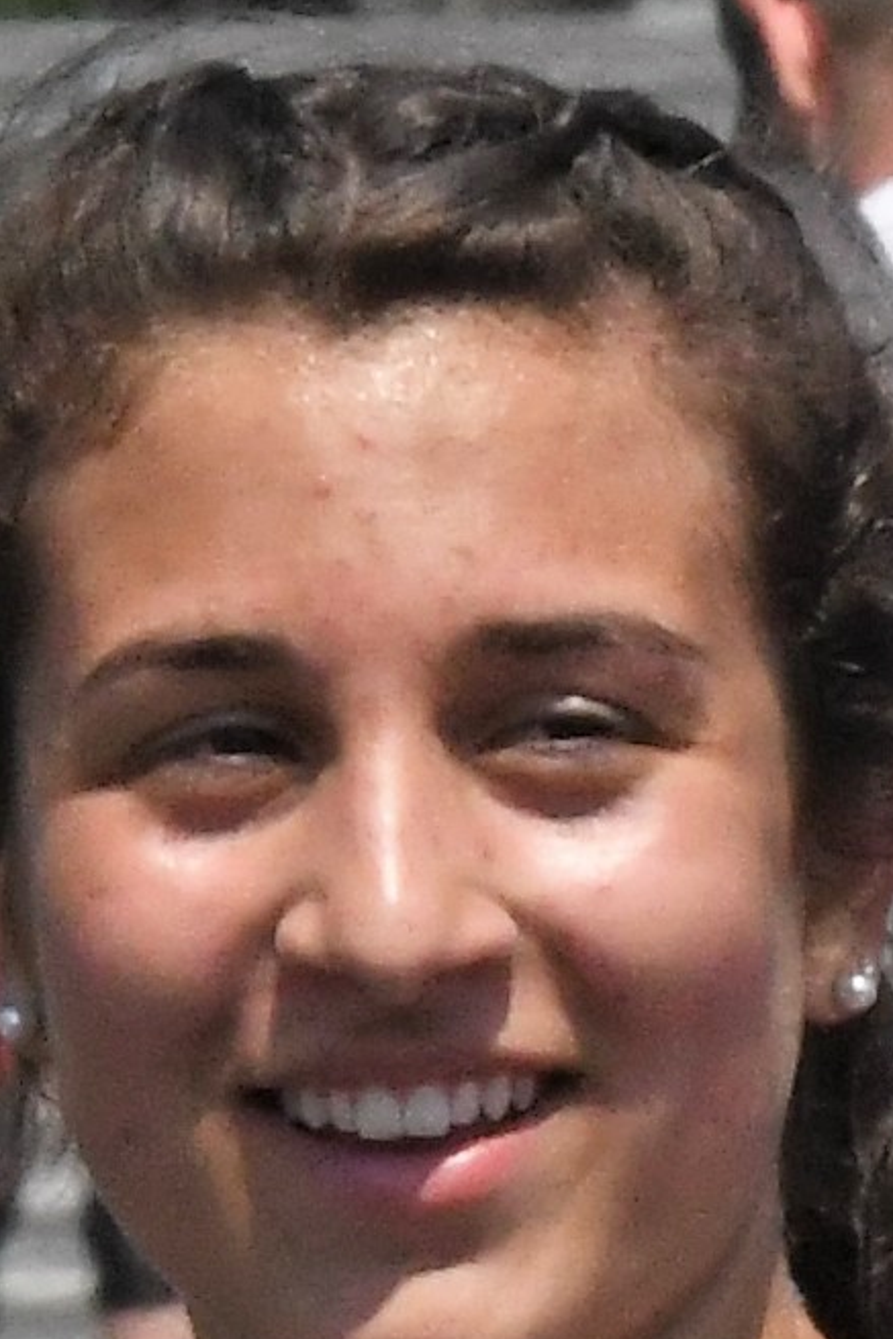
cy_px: 963
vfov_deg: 5.1
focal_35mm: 405
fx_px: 15060
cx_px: 406
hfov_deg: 3.4
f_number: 22
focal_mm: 180
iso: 1800
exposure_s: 1/1000
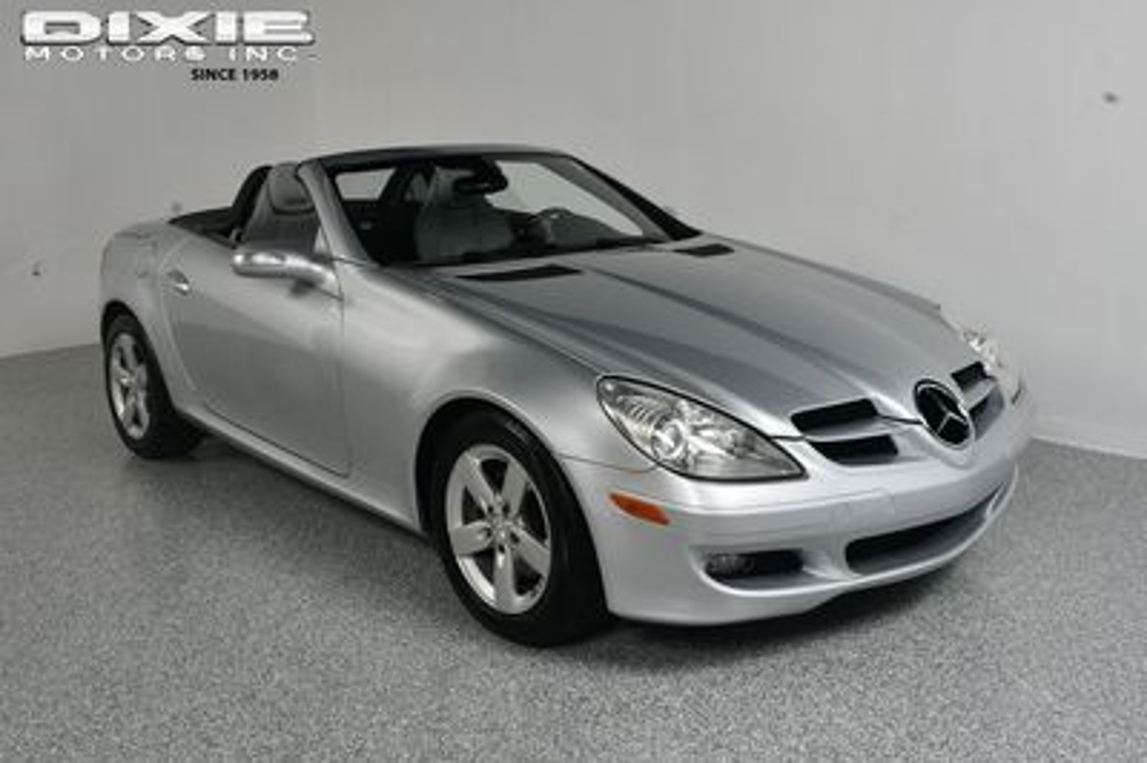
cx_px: 574
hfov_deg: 53.2
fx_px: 1146
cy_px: 382
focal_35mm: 36
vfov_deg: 36.8
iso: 100
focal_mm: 24
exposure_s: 1/160
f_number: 13
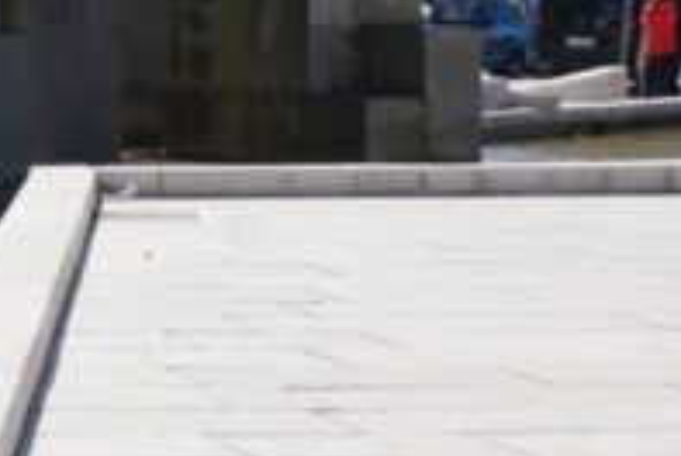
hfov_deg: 10.6
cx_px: 7
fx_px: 3637
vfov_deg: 7.1
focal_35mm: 192
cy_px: -69
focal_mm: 42
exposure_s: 1/100
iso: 100
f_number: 14
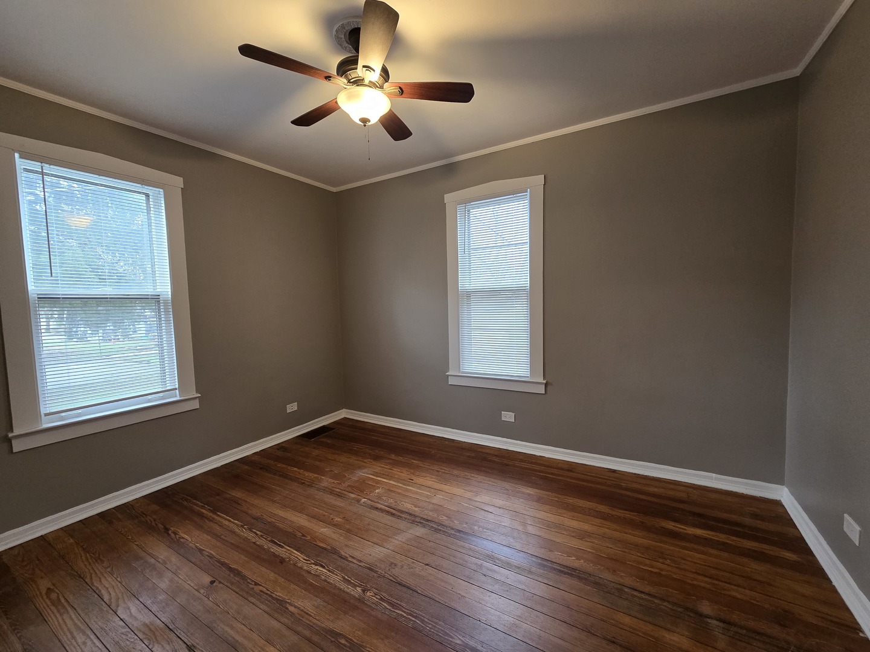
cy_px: 326
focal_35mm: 13
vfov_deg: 89.9
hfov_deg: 106.2
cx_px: 435
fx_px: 327
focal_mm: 2.2
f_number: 2.2
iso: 200
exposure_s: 1/60
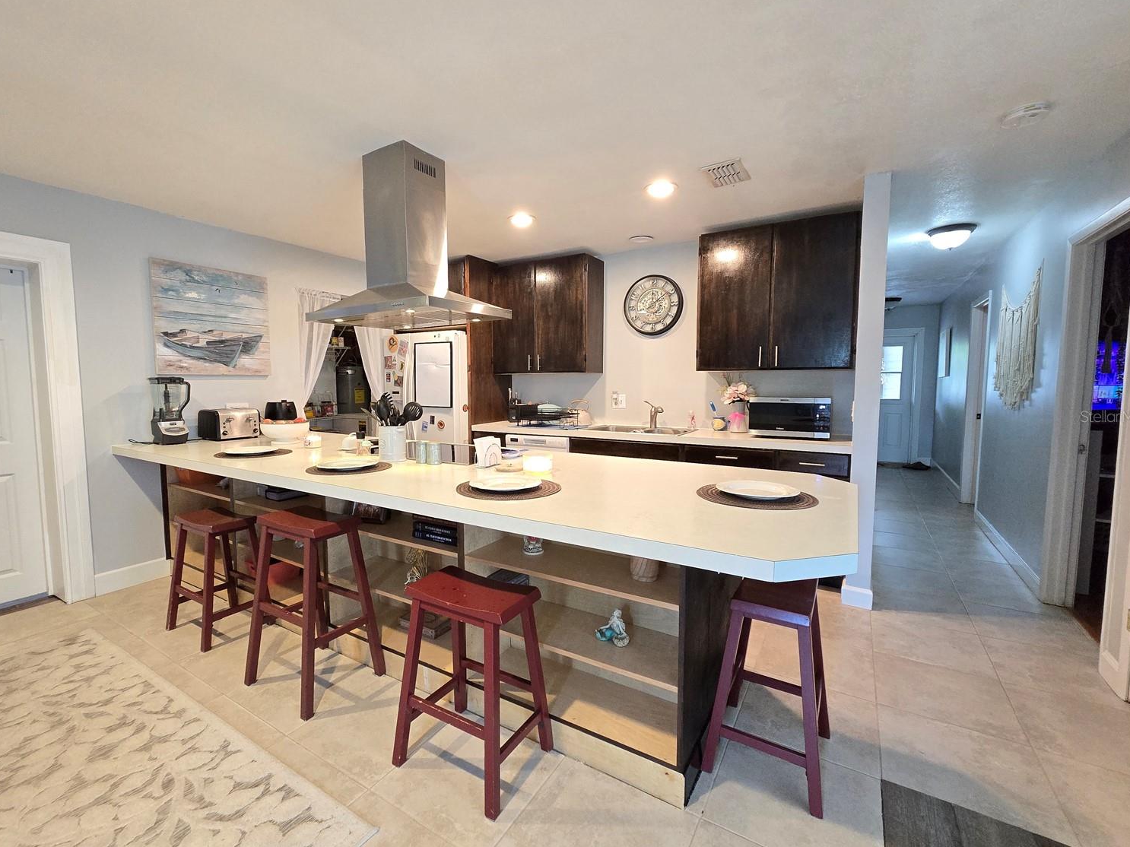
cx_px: 544
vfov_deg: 85.6
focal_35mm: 14
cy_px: 416
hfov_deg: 102.0
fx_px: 457
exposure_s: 1/60
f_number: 2.2
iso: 640
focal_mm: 2.2
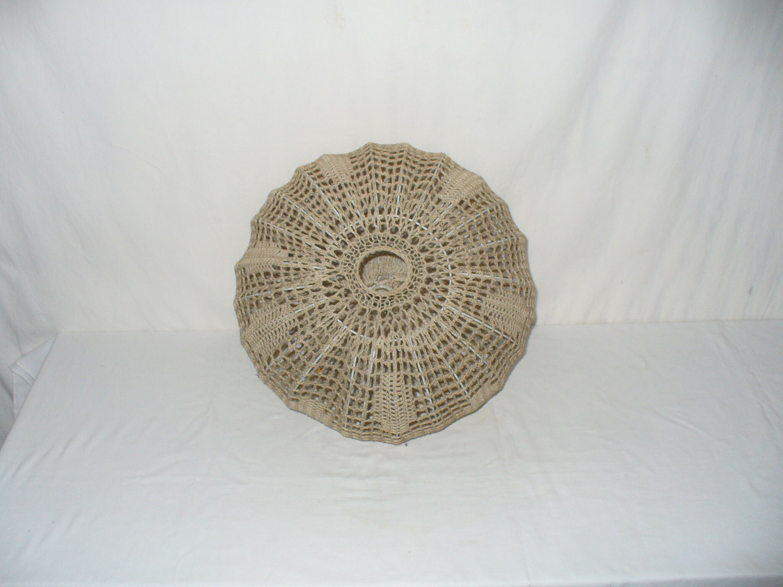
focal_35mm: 37
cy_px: 294
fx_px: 837
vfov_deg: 38.7
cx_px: 392
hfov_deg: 50.1
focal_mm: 6.1
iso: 125
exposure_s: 1/30
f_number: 2.8
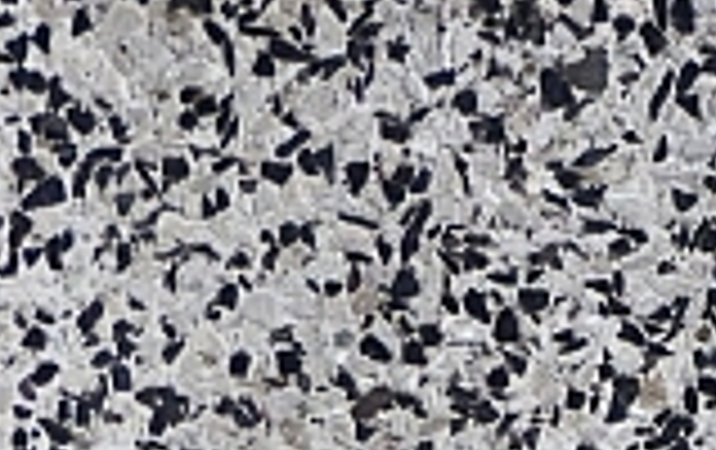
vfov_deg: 2.5
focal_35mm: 536
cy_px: 922
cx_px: 1112
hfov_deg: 3.9
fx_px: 10478
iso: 200
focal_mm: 22.6
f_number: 2.8
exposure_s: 1/80
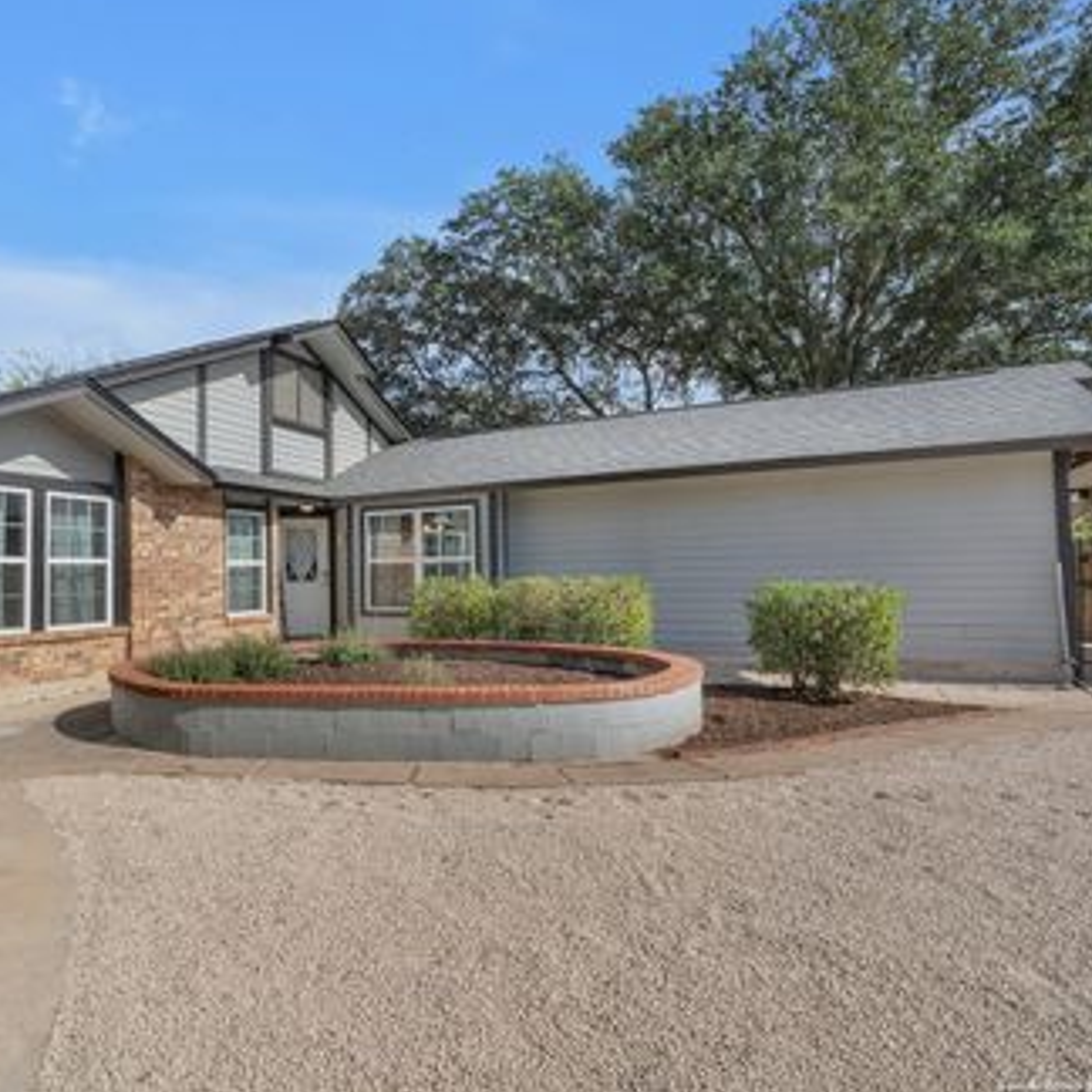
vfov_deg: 72.1
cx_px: 381
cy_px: 533
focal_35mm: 21
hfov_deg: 70.4
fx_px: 749
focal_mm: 16
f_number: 14
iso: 100
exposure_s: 1/640
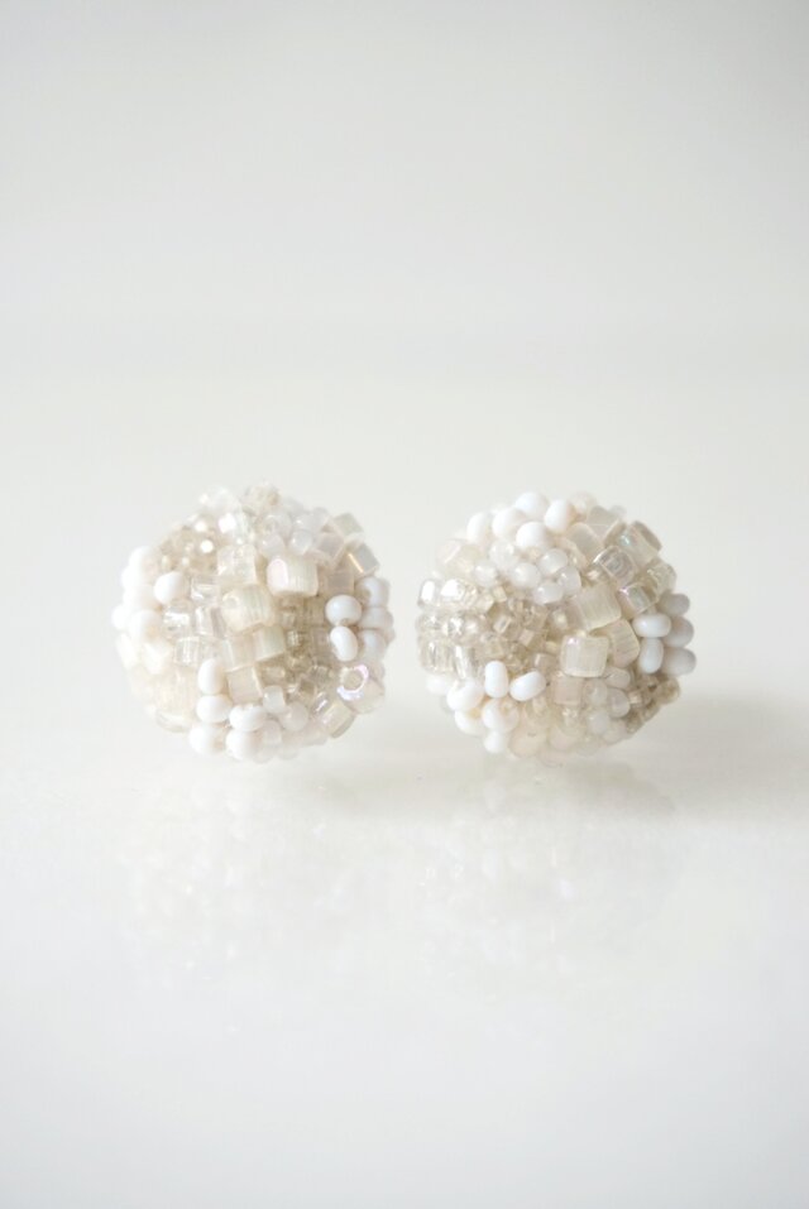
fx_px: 2169
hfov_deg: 21.1
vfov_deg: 31.2
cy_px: 604
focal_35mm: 64
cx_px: 404
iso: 1250
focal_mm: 43
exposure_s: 1/80
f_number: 5.6
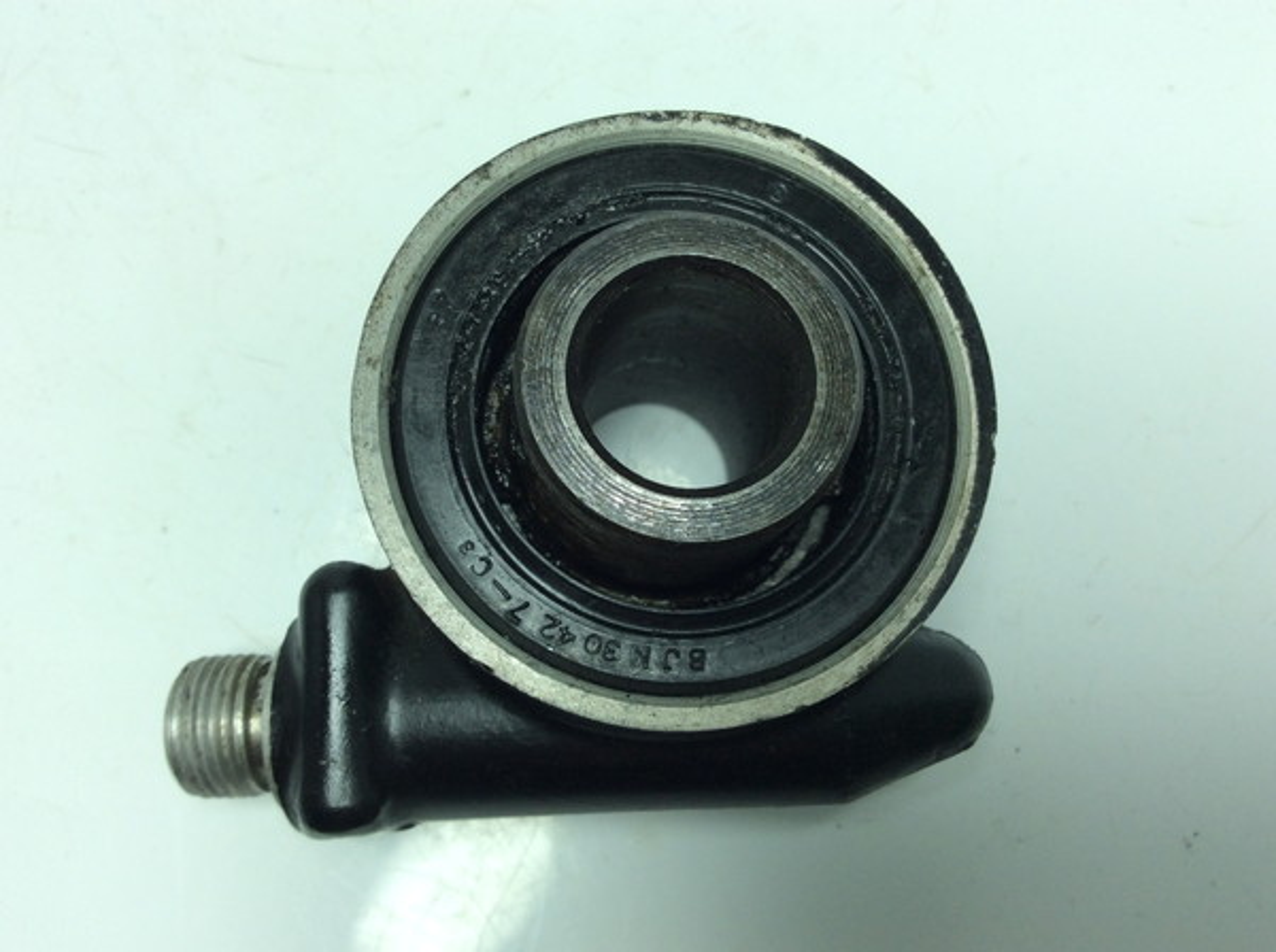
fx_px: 1178
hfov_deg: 56.9
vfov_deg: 44.0
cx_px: 638
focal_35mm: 32
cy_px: 476
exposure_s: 1/299
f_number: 2.4
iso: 32
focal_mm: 3.3
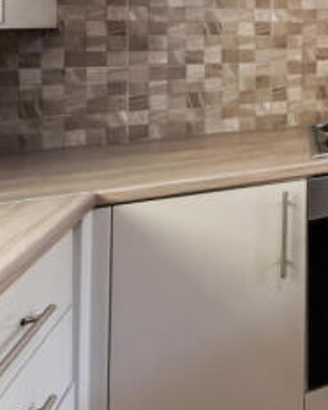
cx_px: 565
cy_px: 41
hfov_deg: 23.7
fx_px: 450
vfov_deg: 44.7
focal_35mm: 37
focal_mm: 14
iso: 400
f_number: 8
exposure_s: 1/125
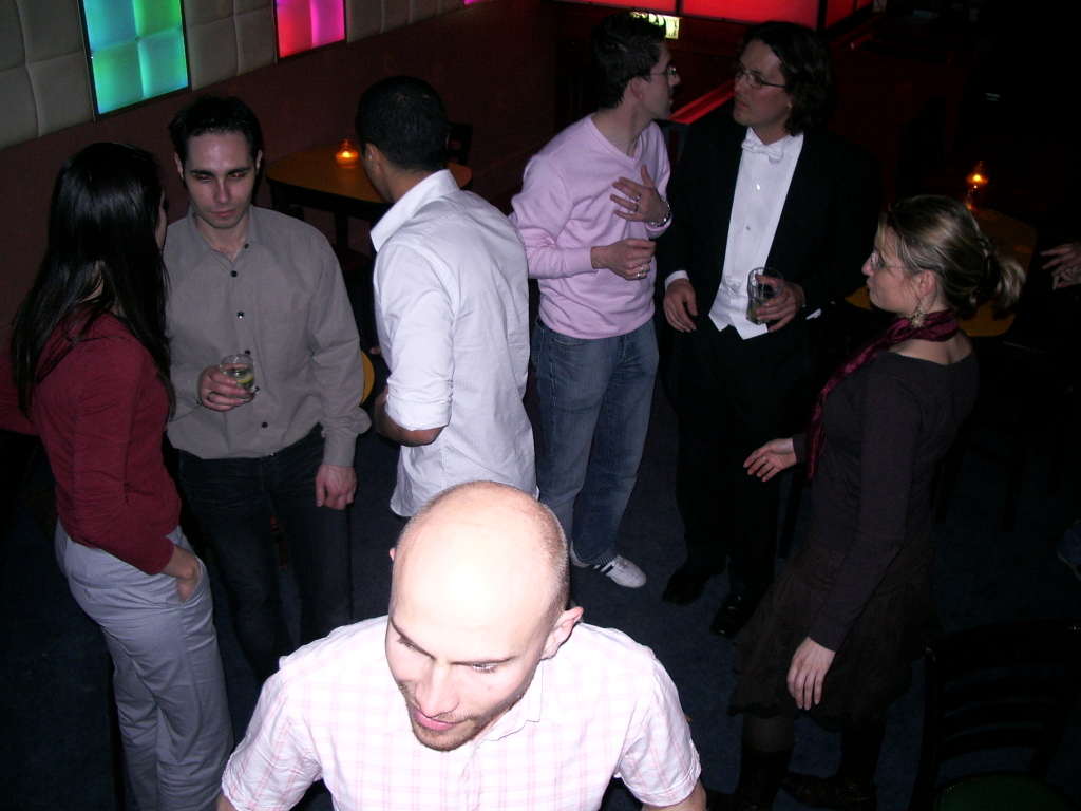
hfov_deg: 52.6
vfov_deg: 40.7
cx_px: 540
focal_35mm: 35
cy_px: 406
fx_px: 1093
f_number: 2.6
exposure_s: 1/40
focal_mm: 5.8
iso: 100
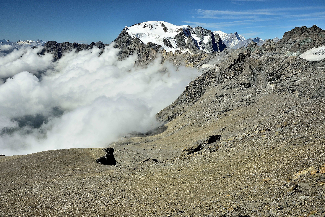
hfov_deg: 61.9
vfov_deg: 43.6
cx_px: 162
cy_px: 108
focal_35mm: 30
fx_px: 271
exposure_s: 1/500
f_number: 8
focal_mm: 20
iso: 280
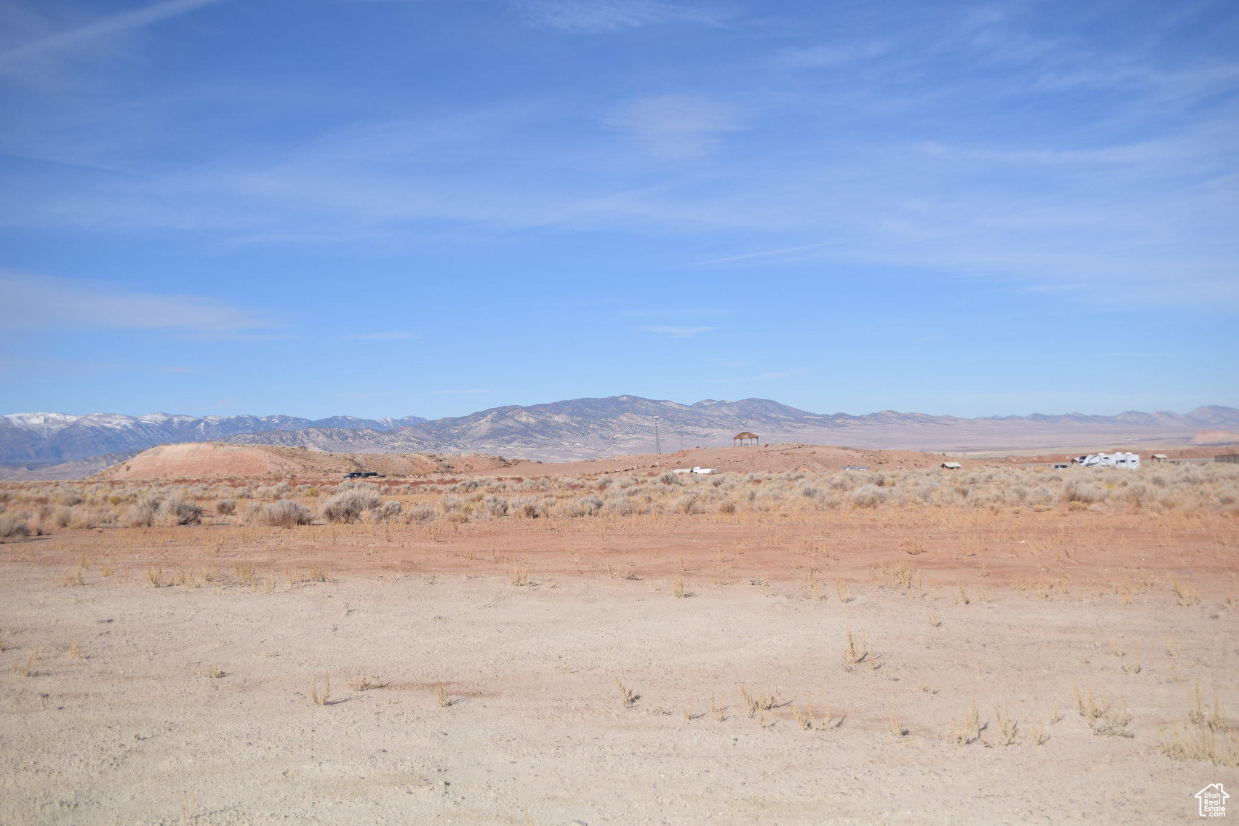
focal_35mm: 39
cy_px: 413
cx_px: 620
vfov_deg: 34.2
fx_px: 1342
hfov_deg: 49.6
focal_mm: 26
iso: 200
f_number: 4
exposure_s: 1/3200
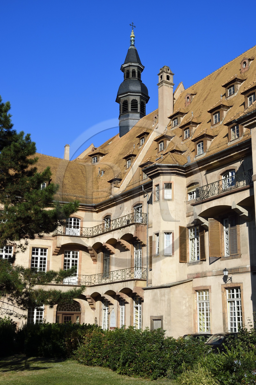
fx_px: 513
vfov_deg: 41.1
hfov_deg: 28.0
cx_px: 128
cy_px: 192
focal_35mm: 48
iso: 200
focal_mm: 48
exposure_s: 1/250
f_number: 14
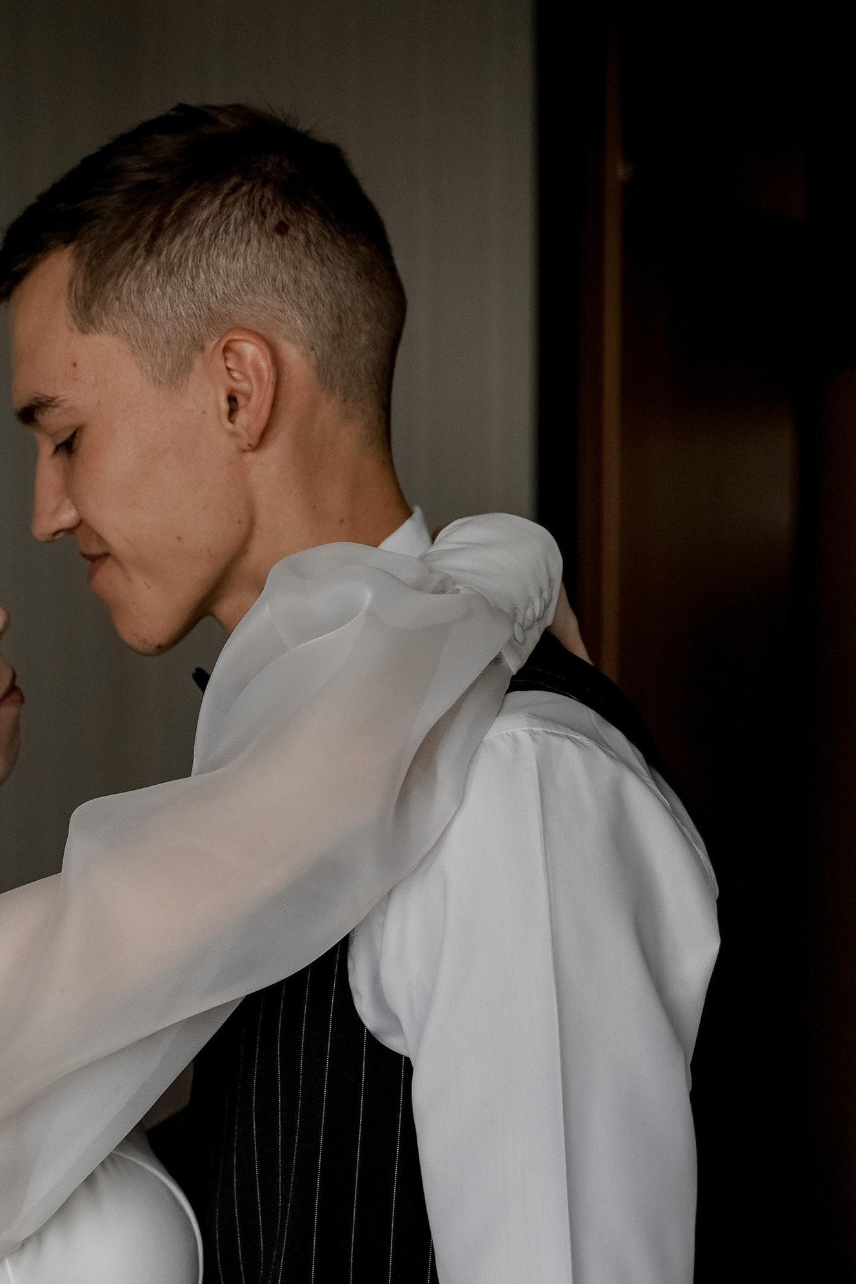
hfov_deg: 16.7
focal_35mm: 81
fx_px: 2889
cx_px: 163
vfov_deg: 24.9
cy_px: 855
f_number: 2.8
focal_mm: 42
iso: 640
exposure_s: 1/320
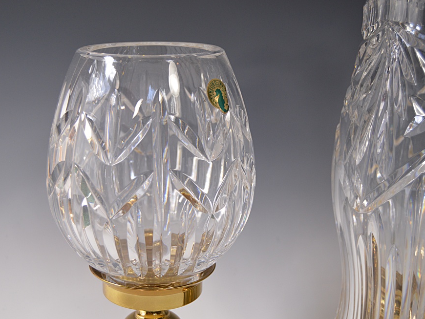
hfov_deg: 36.2
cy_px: 160
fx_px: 651
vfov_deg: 27.5
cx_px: 207
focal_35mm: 53
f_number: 5.6
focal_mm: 32
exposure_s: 1/125
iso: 400
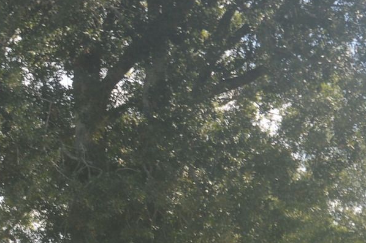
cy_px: 261
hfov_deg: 10.5
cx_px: -58
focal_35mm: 193
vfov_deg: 7.1
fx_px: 1960
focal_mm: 30
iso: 100
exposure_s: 1/160
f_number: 6.3
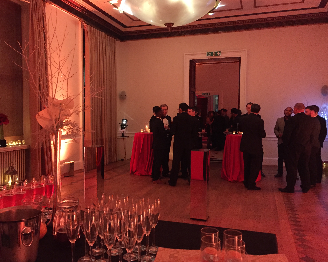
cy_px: 128
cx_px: 152
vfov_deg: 47.1
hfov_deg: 57.1
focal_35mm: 31
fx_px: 301
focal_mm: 4.15
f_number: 2.2
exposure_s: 1/17
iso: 400
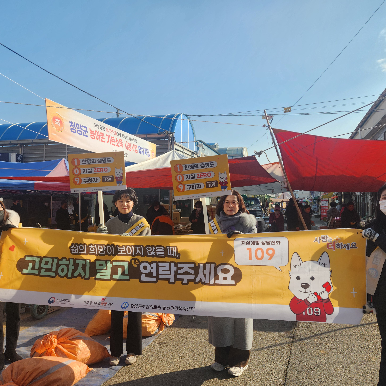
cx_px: 213
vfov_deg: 57.3
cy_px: 193
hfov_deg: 57.2
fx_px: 353
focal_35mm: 28
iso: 20
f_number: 1.8
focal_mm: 5.4
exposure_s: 1/1002
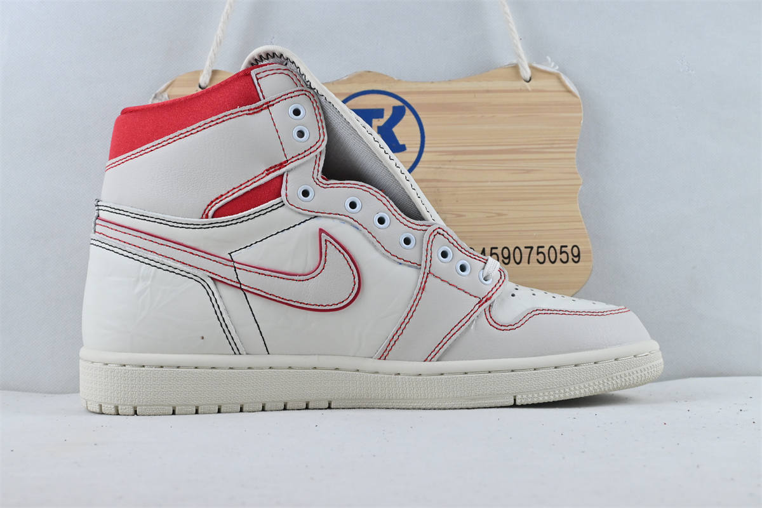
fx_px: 952
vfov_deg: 29.9
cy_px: 254
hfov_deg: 43.6
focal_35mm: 45
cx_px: 381
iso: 1000
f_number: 10
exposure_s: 1/160
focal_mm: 30
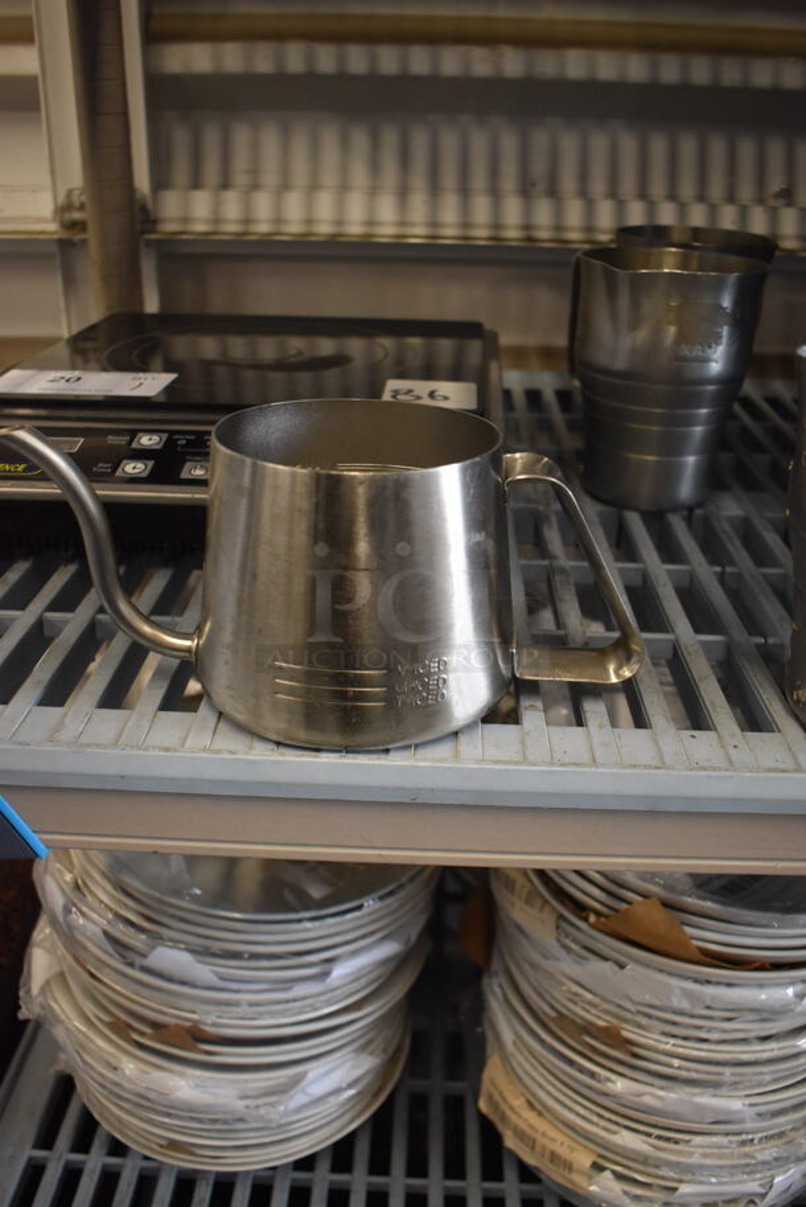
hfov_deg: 43.7
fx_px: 1006
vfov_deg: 61.9
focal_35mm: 30
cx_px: 403
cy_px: 604
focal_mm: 20
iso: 1400
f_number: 3.8
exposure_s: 1/125
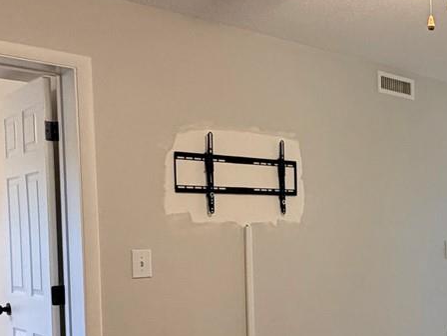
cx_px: 475
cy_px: 253
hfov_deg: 33.9
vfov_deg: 28.7
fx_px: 646
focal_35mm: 50
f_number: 2.2
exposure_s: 1/60
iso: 250
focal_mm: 2.22
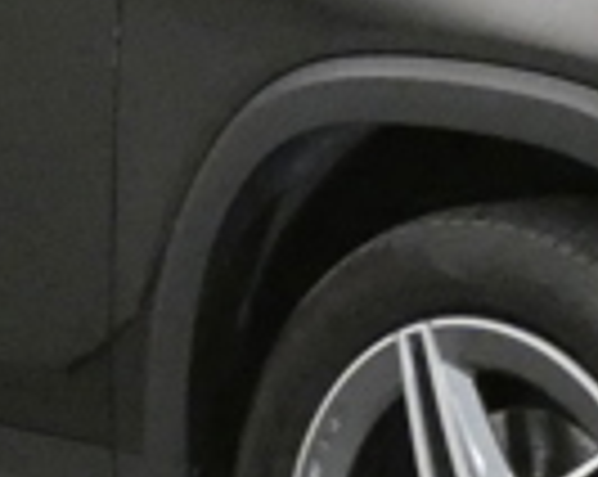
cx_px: 378
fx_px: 4772
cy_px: 279
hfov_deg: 7.2
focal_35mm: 270
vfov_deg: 5.7
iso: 1600
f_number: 3.8
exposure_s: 1/60
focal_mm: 8.2
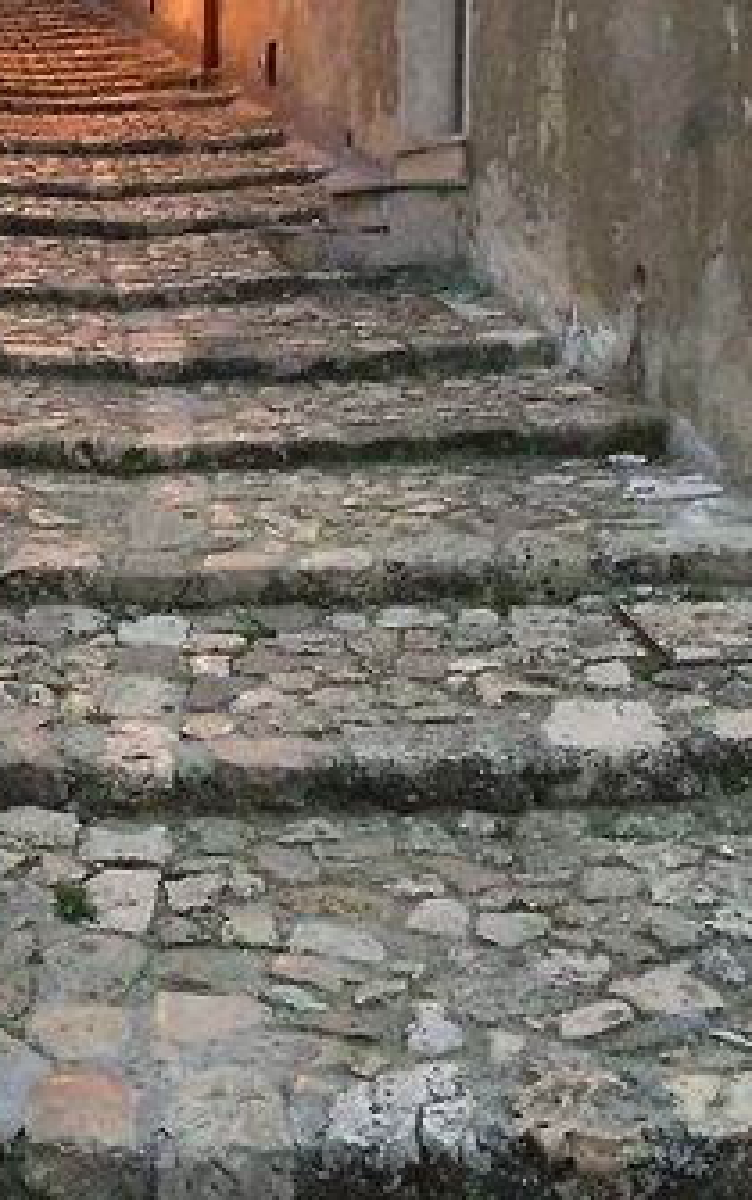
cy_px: 383
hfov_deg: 23.0
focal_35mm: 55
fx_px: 1800
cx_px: 68
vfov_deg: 36.4
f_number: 2.2
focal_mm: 4.15
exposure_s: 1/20
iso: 250
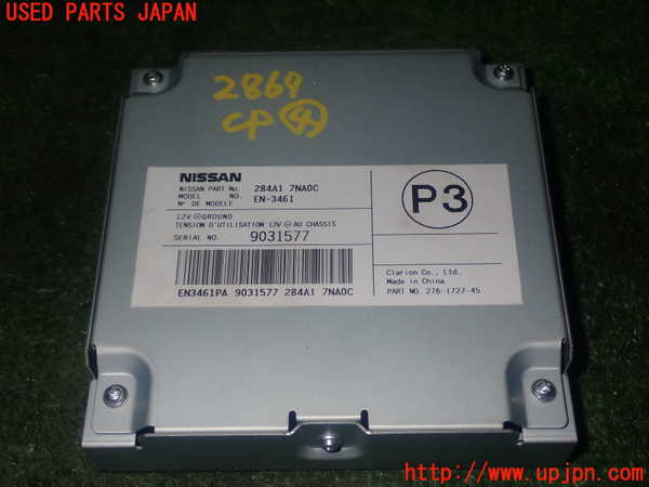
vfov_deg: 29.1
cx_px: 324
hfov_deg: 38.2
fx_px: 937
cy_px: 244
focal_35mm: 50
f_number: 9
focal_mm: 9.01
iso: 200
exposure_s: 1/50
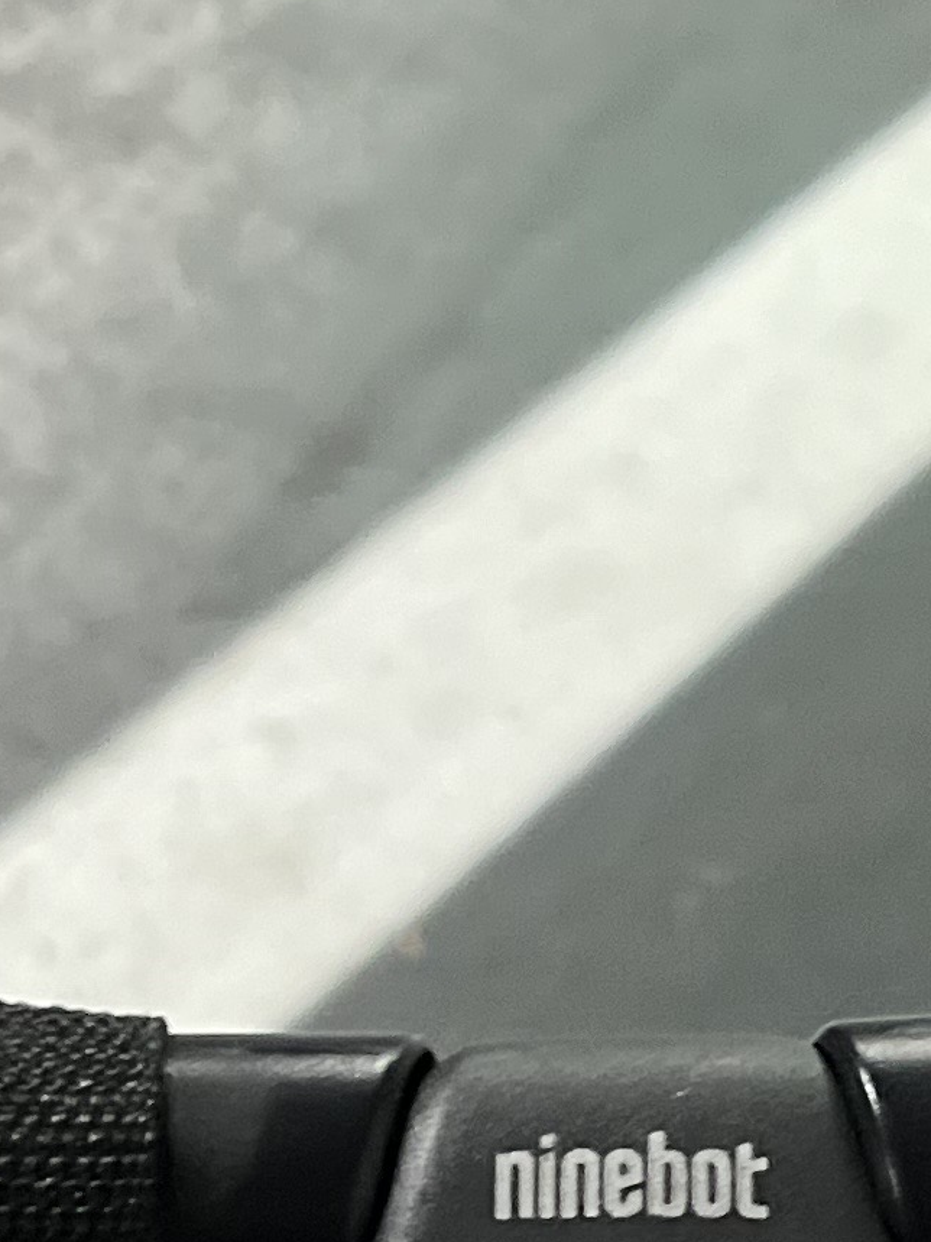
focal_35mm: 122
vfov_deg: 15.2
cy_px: 1757
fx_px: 4376
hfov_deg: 12.1
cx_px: 653
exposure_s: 1/30
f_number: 1.6
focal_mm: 5.1
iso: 640
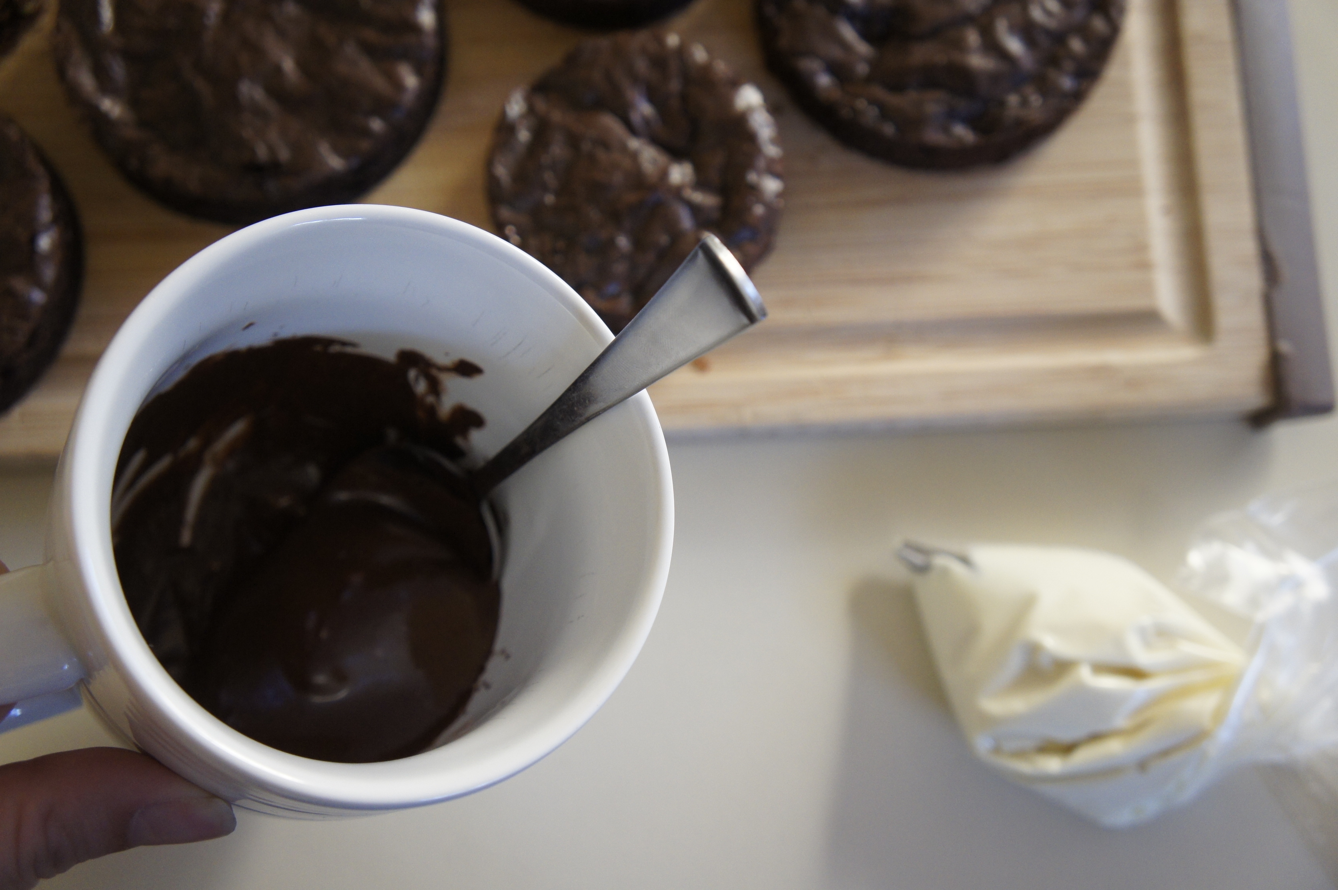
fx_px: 1615
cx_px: 669
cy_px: 445
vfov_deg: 30.8
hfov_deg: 45.0
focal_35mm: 44
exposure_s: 1/50
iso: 1000
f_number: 4
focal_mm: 29
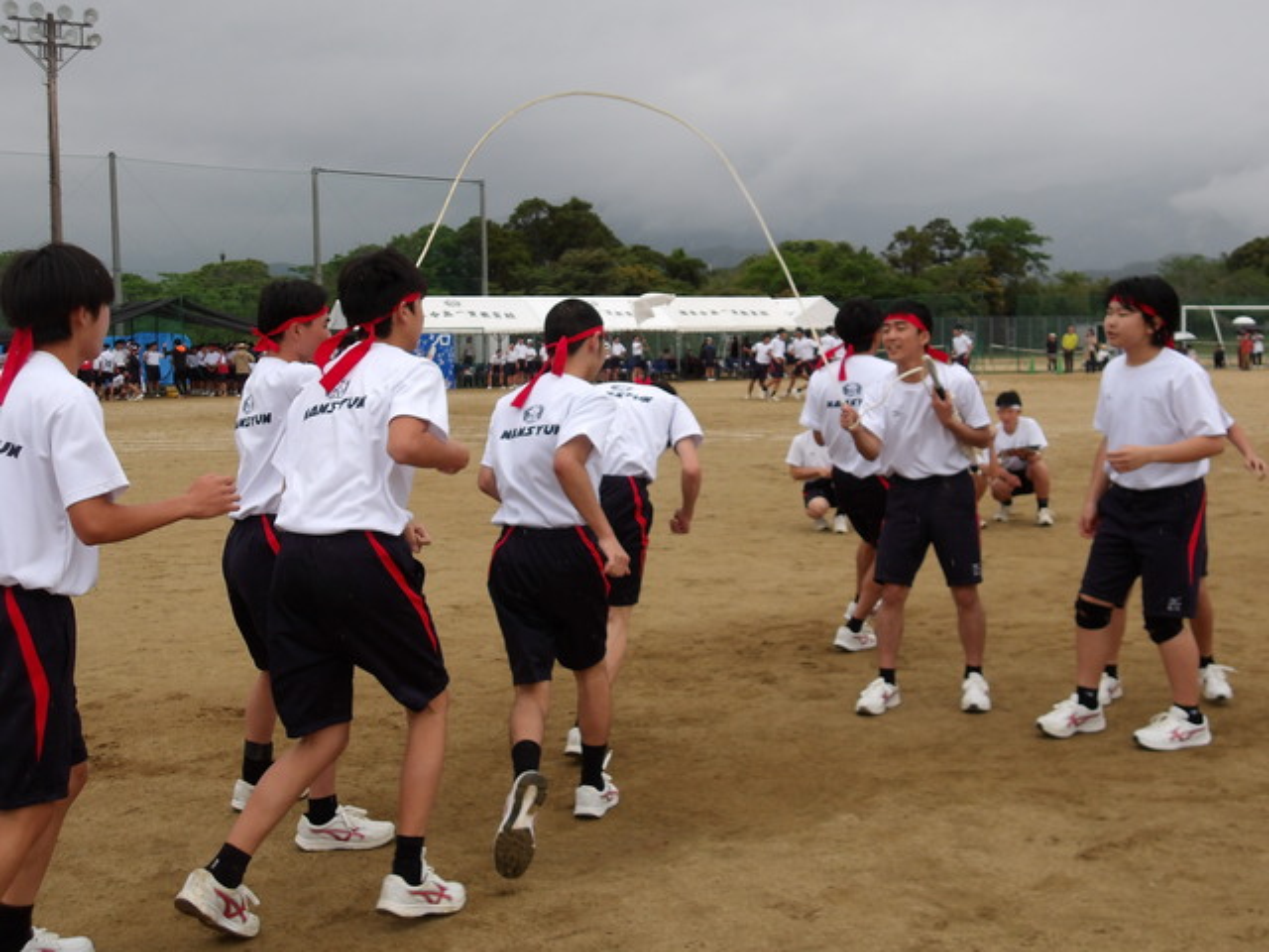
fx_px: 1540
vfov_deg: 34.3
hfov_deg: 44.8
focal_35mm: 42
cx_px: 634
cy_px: 476
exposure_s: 1/831
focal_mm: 7.6
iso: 100
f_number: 3.7
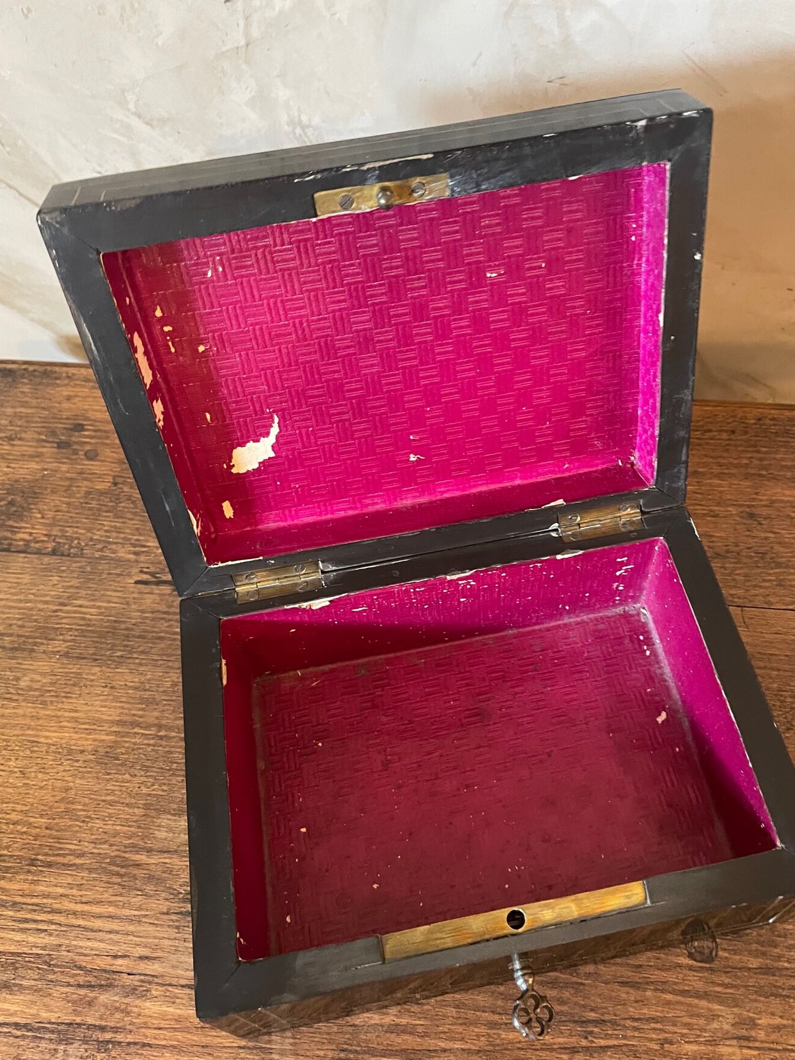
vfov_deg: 60.0
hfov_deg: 46.7
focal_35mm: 30
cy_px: 548
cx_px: 452
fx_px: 919
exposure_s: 1/25
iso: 500
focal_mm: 4.2
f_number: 1.6
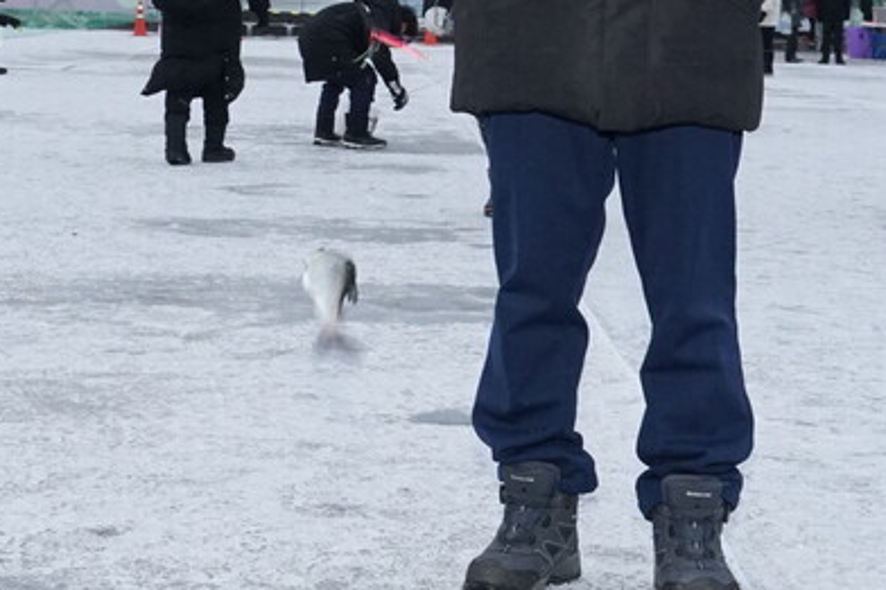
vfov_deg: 13.0
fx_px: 2509
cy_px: -151
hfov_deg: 20.0
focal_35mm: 102
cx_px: 411
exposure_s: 1/125
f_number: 13
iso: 2000
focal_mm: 37
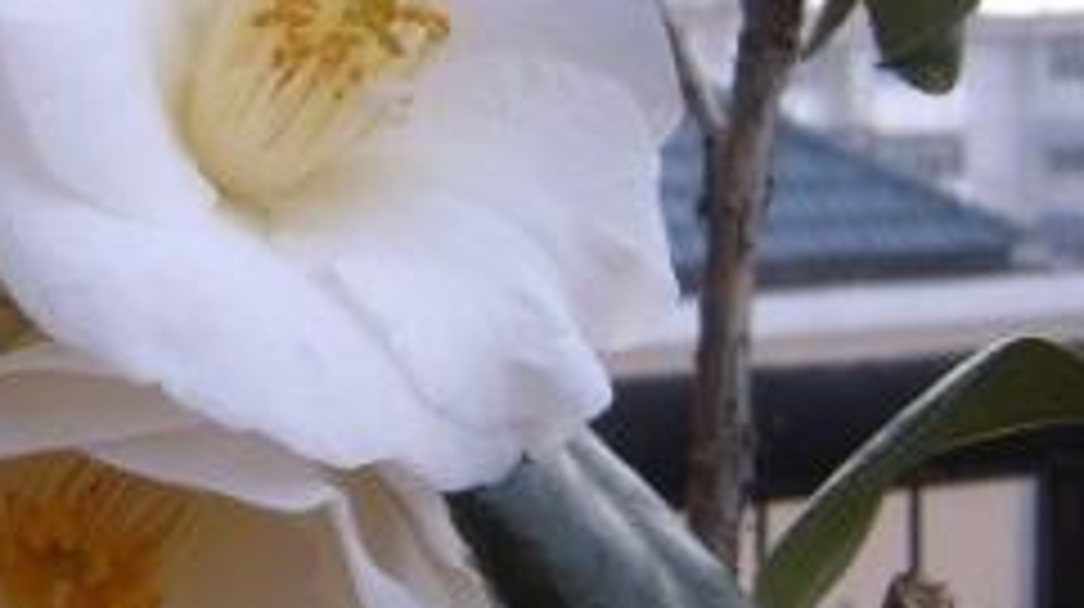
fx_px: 2039
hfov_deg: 29.2
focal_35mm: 71
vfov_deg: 16.9
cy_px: 243
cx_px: 234
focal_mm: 5.8
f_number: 2.8
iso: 50
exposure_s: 1/180
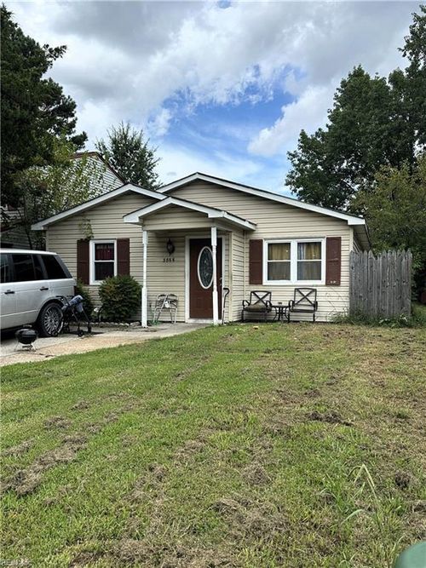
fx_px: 492
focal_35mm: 30
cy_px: 284
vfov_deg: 60.0
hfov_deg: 46.8
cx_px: 213
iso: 80
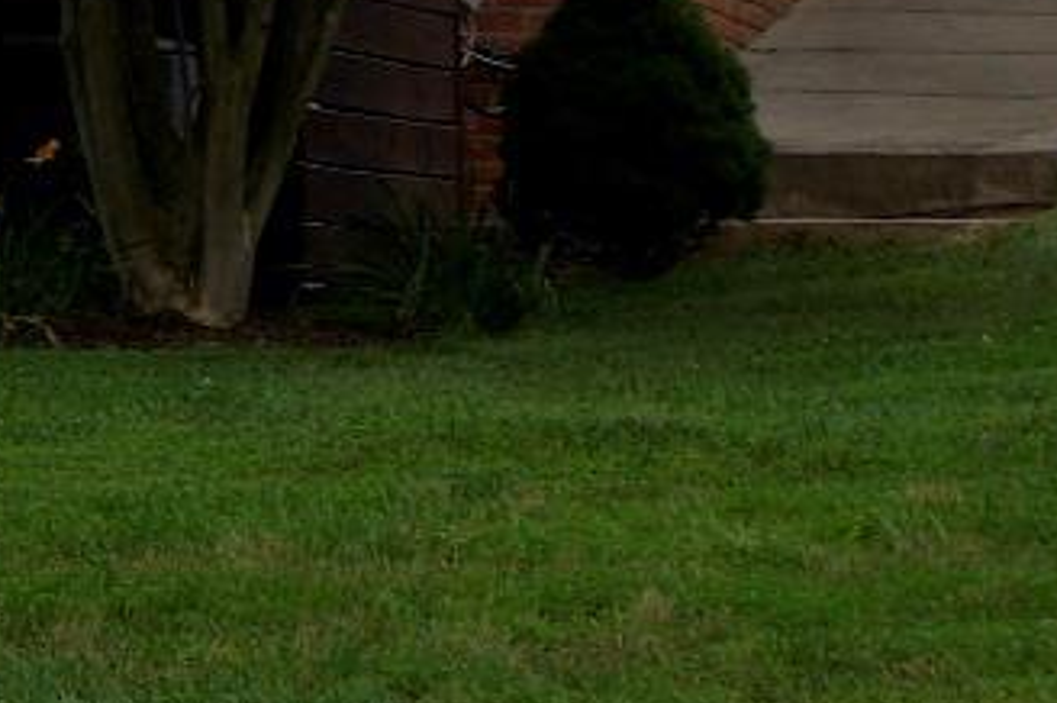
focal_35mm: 334
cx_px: -1080
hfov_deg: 6.0
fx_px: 9797
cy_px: -1183
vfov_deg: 4.0
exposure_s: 1/180
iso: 100
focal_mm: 40
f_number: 8
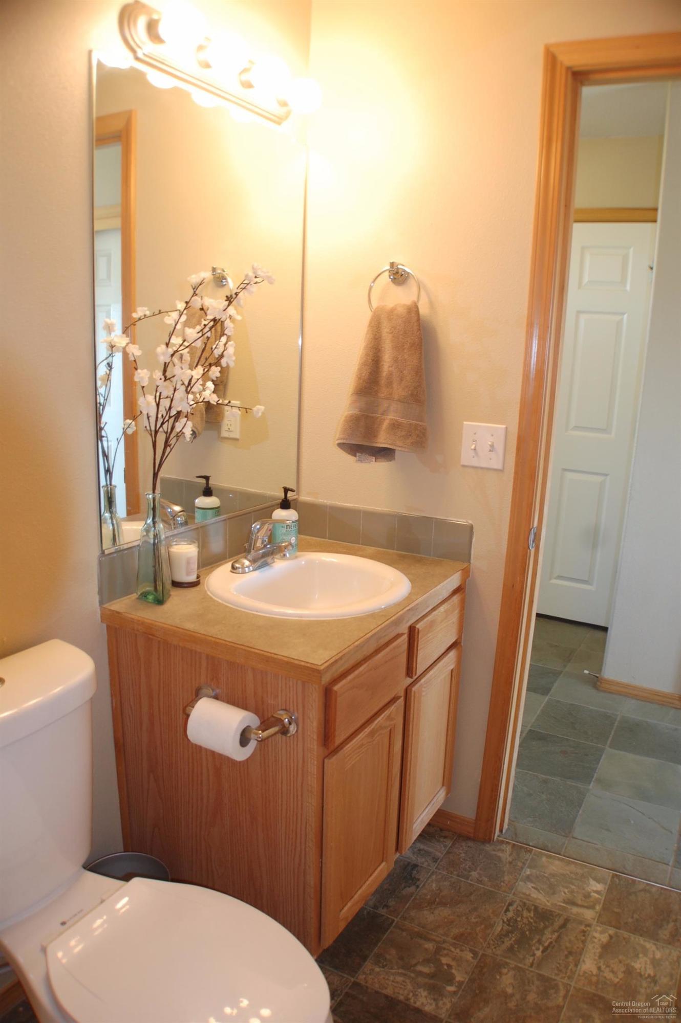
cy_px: 512
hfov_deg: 39.9
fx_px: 938
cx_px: 340
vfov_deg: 57.3
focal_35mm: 33
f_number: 3.8
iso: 400
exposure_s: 1/25
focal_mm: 22
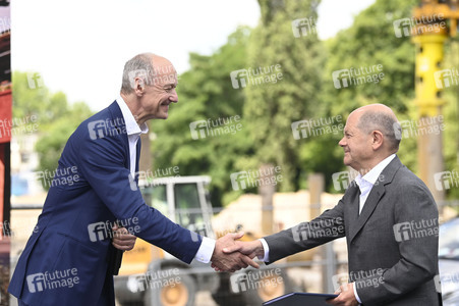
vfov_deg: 11.4
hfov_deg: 17.1
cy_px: 153
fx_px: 1529
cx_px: 230
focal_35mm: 120
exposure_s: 1/1000
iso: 400
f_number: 4.5
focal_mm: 120
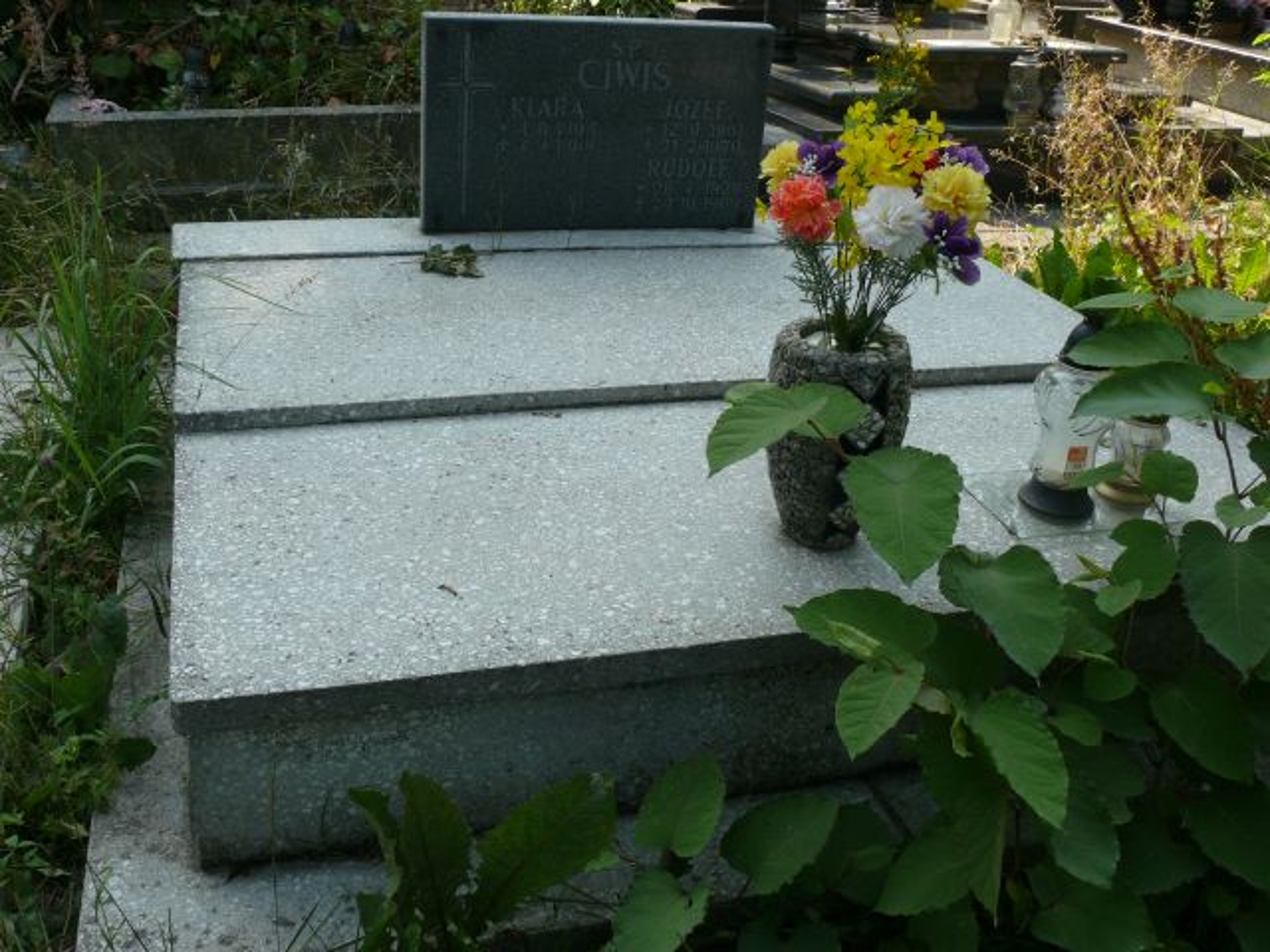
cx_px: 635
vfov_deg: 40.7
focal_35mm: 35
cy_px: 476
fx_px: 1284
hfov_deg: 52.6
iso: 100
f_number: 5
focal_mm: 7.4
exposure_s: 1/250
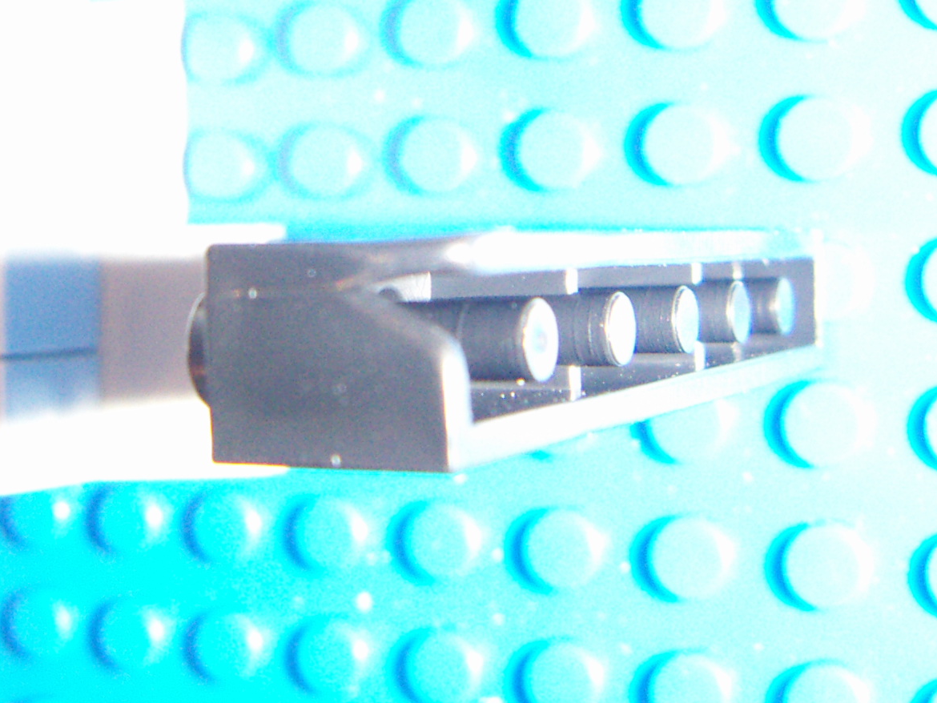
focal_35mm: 63
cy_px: 275
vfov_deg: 23.3
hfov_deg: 30.6
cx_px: 355
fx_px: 1706
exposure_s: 1/50
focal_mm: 4.7
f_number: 2.8
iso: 200
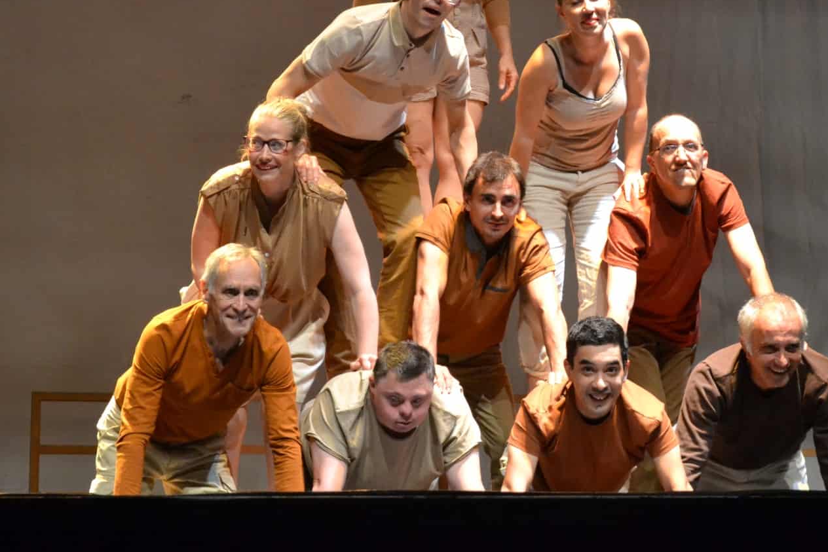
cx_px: 539
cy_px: 171
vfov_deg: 12.8
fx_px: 2456
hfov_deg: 19.1
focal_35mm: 107
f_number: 5.3
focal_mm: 45
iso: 3200
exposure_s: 1/50
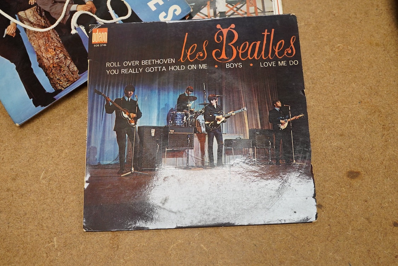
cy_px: 133
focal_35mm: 45
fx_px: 497
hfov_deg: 43.6
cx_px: 199
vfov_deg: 29.9
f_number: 10
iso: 2500
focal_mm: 30
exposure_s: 1/200
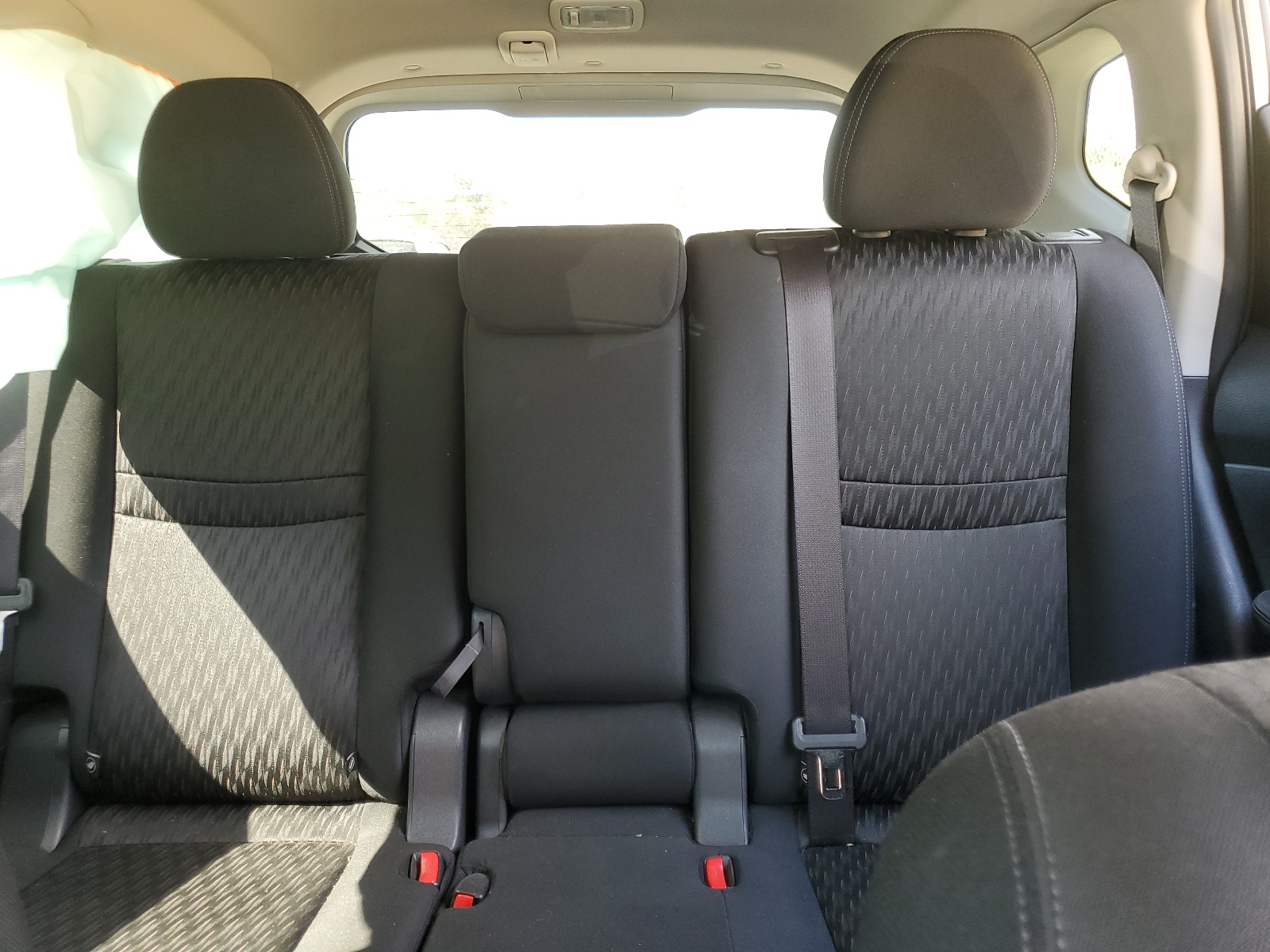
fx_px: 954
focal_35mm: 26
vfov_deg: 53.1
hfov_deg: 67.3
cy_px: 476
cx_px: 635
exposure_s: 1/60.2
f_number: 1.5
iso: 81
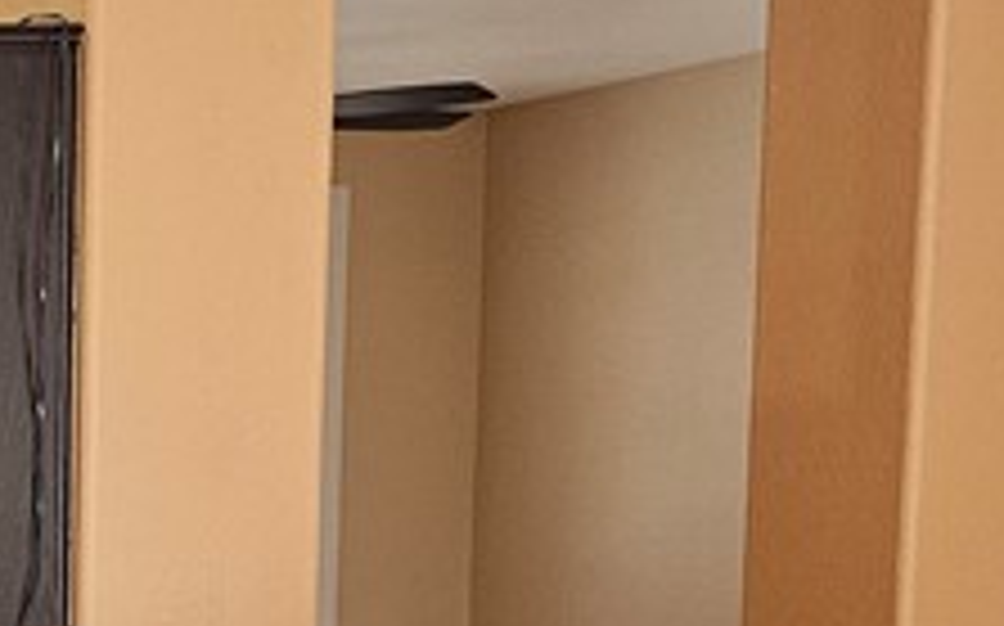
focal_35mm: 112
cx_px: -774
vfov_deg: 11.2
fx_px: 3062
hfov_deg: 16.0
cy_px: 914
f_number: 1.7
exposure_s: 1/120
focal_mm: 6.3
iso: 320
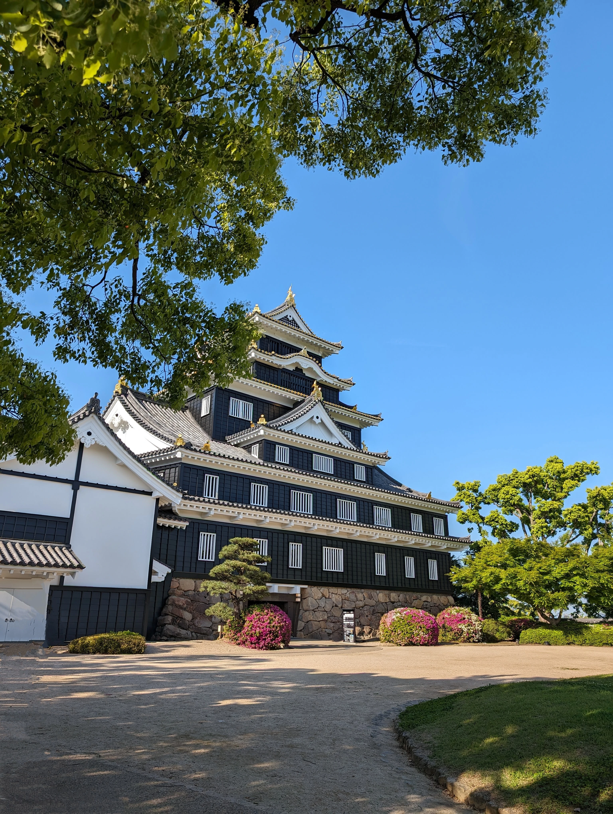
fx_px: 565
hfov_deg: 56.9
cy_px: 407
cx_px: 306
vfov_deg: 71.5
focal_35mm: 24
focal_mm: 6.9
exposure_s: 1/1119
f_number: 1.68
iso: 21
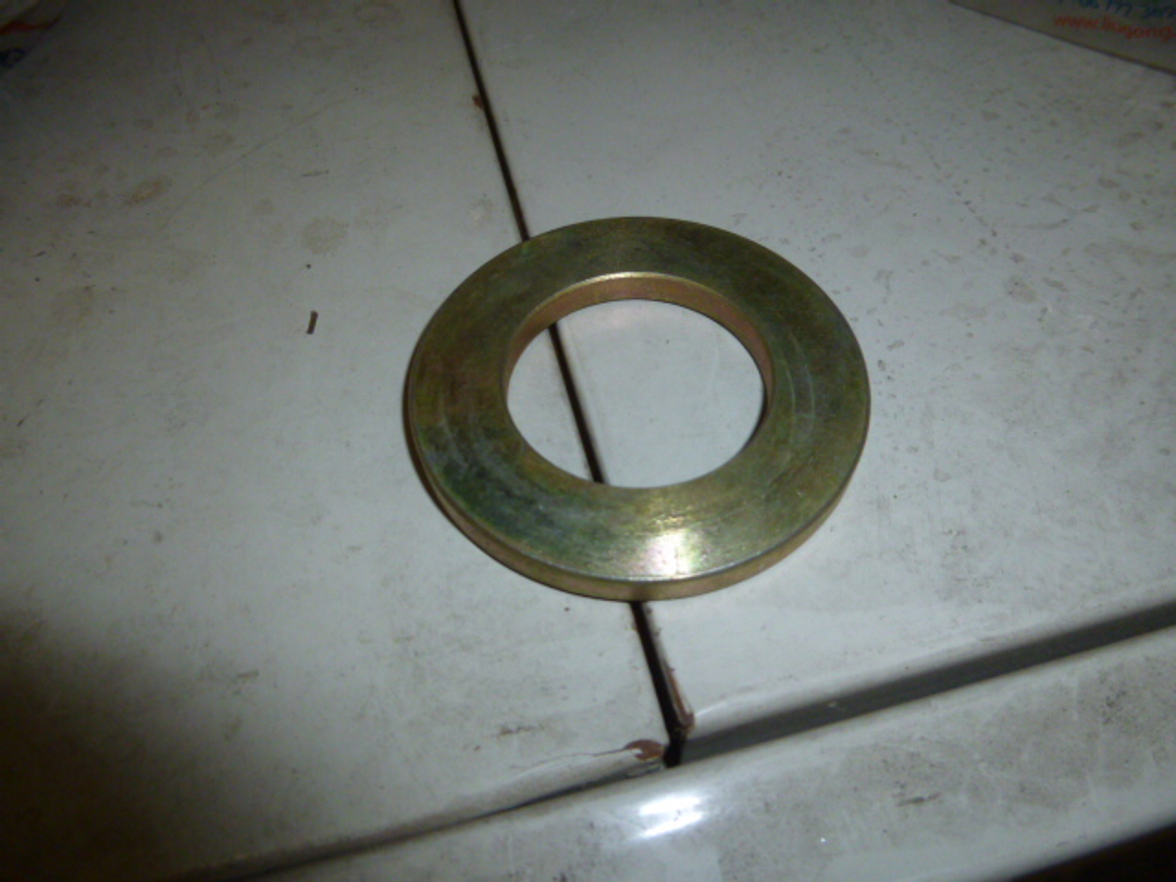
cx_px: 588
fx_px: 849
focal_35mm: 25
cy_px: 441
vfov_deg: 54.9
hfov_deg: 69.4
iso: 160
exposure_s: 1/60
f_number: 3.1
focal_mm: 4.5
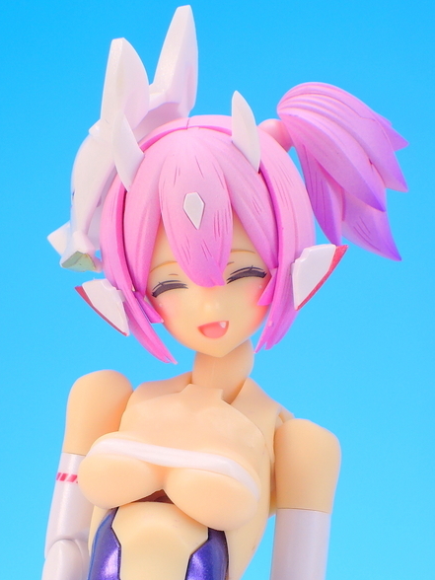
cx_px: 198
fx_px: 3502
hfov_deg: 7.1
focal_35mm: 209
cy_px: 472
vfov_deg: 9.4
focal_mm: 25.5
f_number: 5.6
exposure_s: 1/5
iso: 80
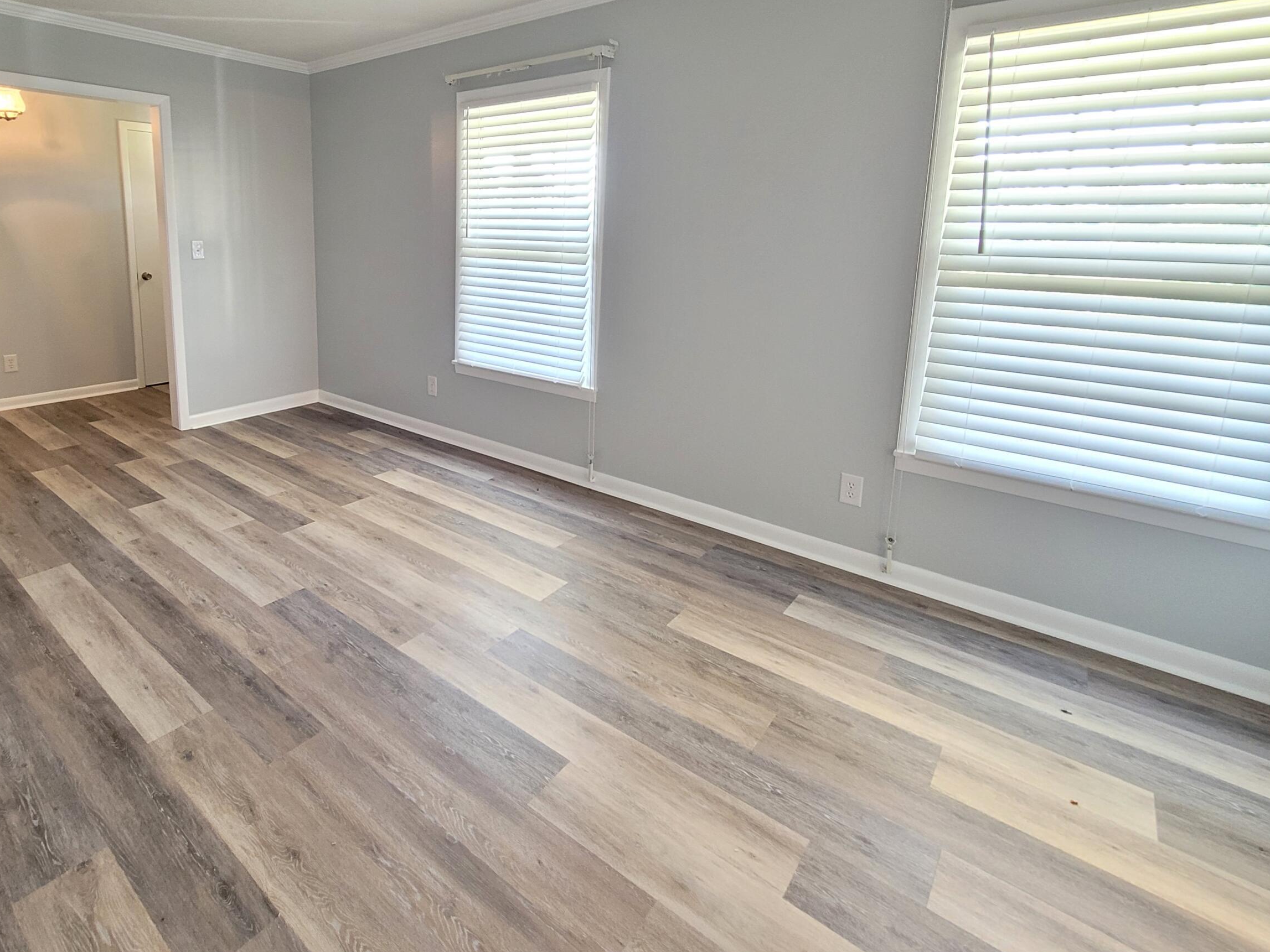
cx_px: 478
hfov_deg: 89.2
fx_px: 624
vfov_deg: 72.9
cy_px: 334
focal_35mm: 17
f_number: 2.2
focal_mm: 2.2
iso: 320
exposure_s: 1/30
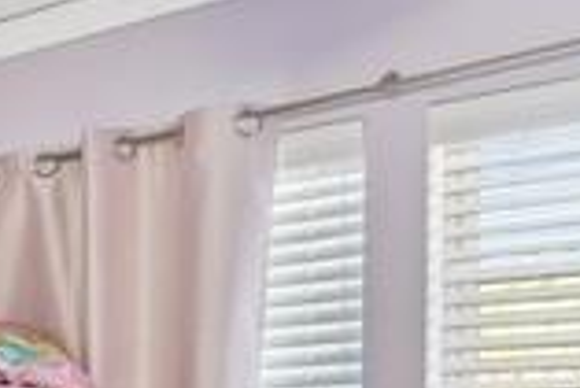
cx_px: -783
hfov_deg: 15.1
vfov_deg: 15.4
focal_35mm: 86
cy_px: 451
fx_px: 1387
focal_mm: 10
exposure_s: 1/3.33
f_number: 8
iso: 200
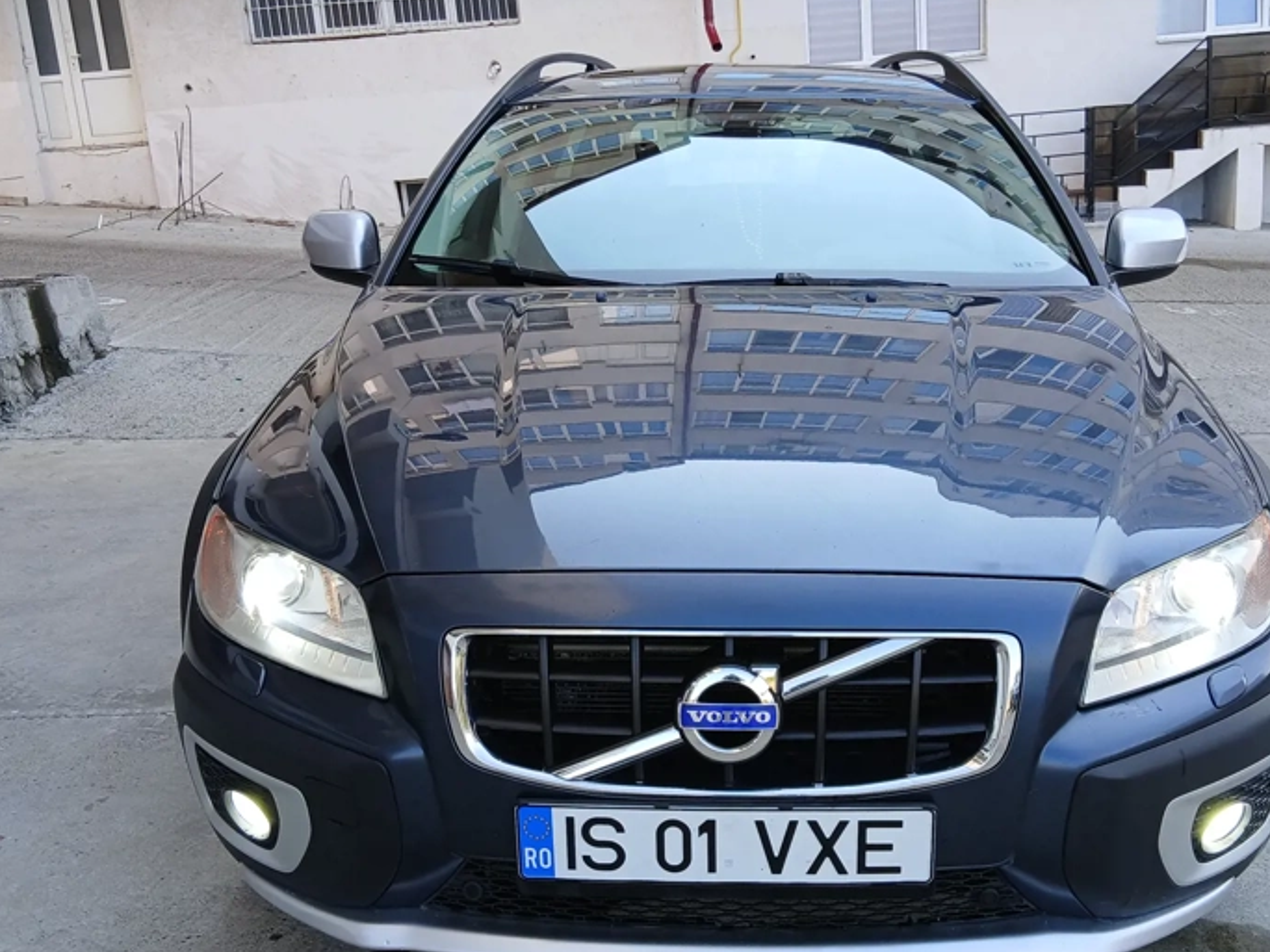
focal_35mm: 38
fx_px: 1394
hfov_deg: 48.9
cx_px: 687
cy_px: 497
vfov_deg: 37.7
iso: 25
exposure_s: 1/100
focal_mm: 3.98
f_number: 1.8
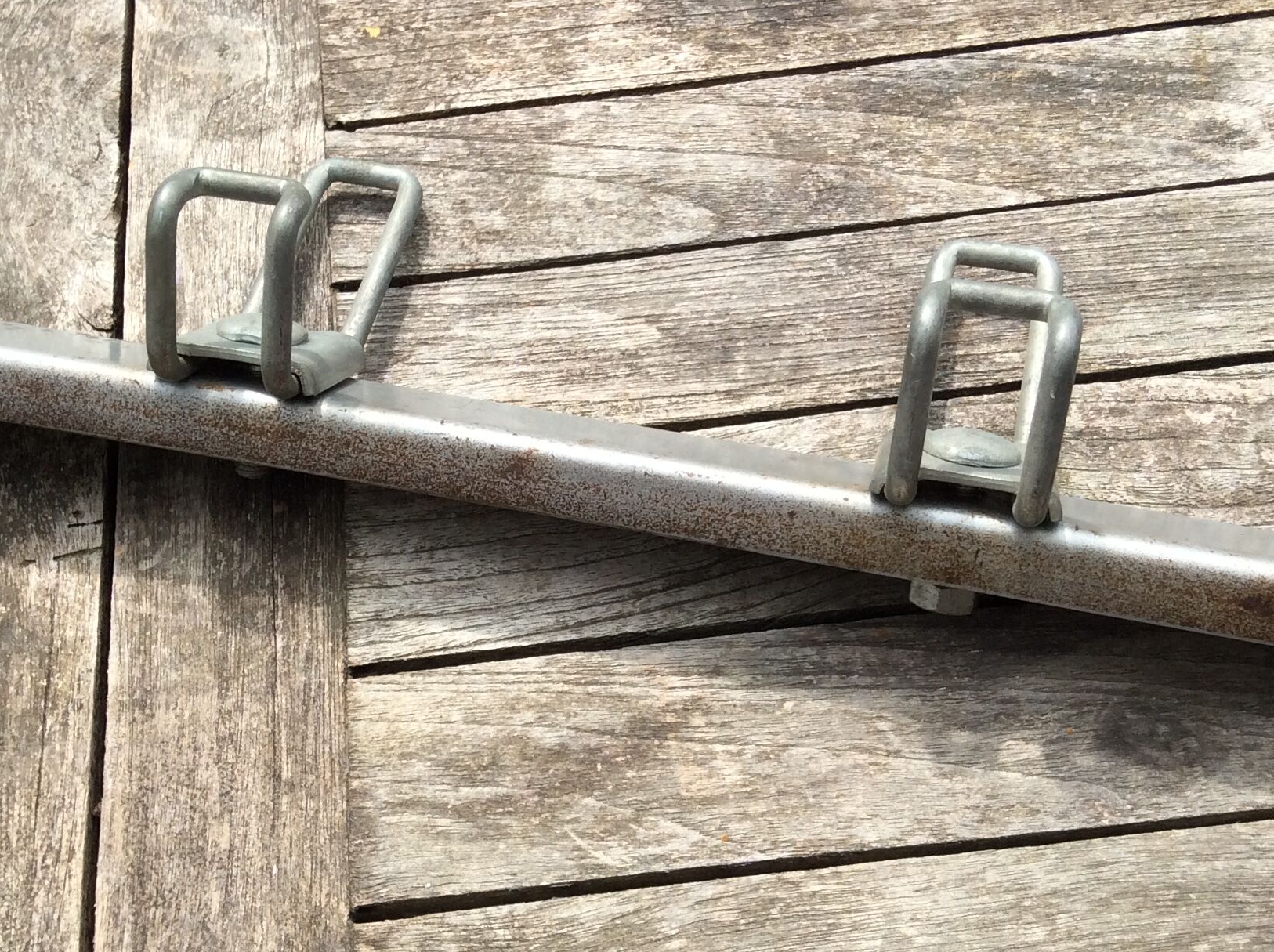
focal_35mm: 51
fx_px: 1875
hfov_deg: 37.5
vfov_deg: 28.5
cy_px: 506
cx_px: 574
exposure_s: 1/1021
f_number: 2.4
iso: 32
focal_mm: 3.3
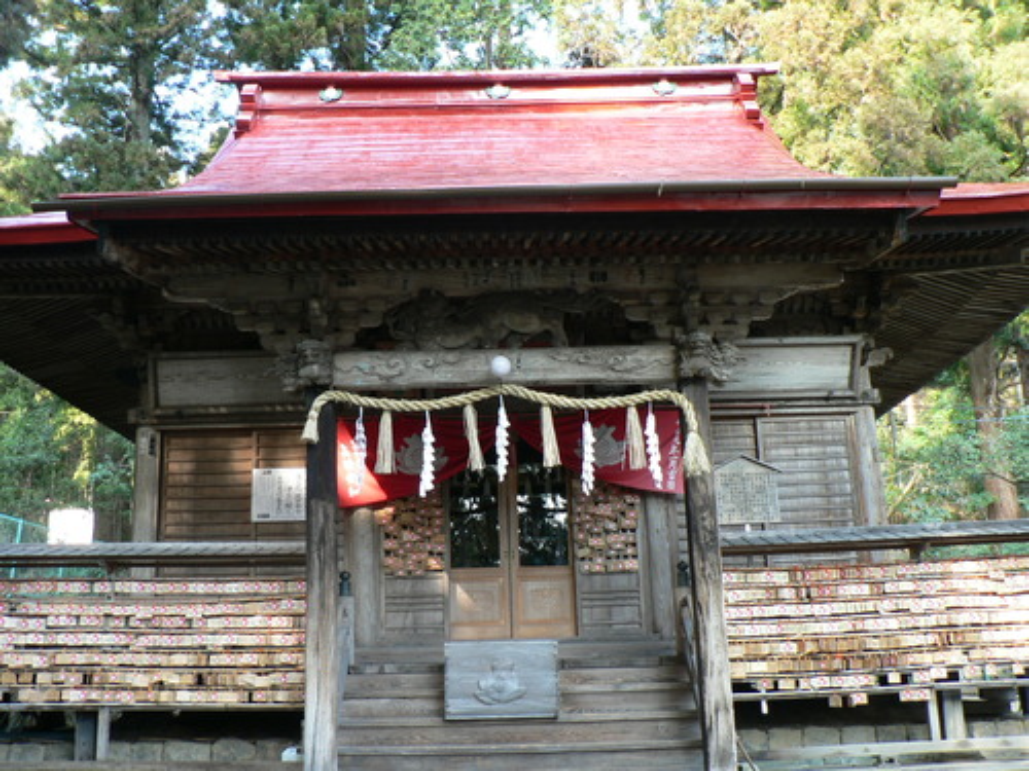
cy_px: 386
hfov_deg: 51.4
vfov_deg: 39.7
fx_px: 1070
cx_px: 514
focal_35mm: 36
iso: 80
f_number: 2.8
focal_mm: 6
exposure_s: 1/30
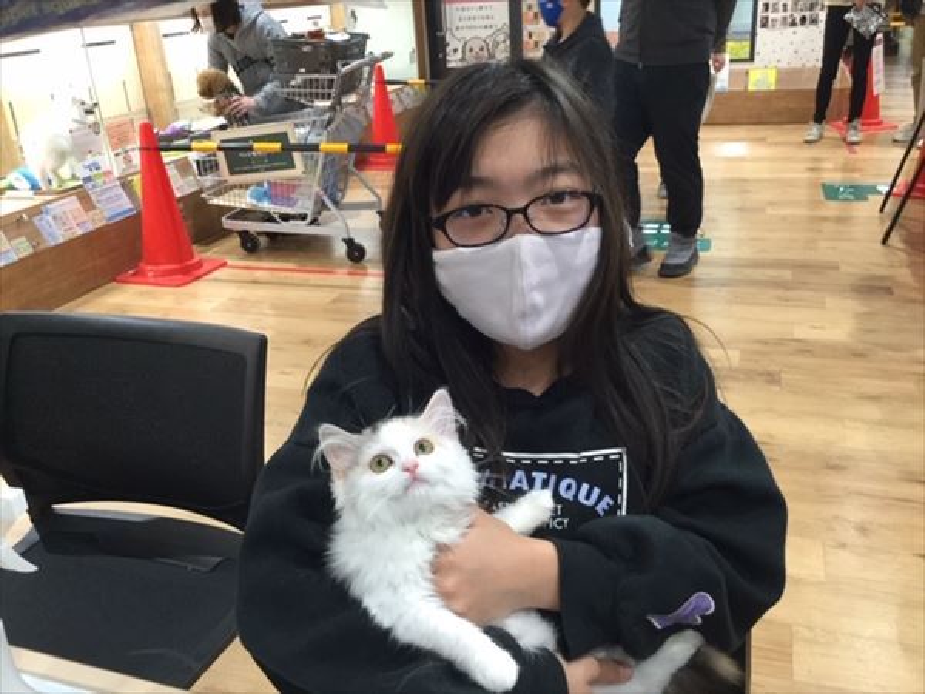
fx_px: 828
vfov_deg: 45.4
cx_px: 462
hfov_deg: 58.4
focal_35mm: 31
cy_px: 347
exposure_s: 1/30
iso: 100
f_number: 2.4
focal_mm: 3.3
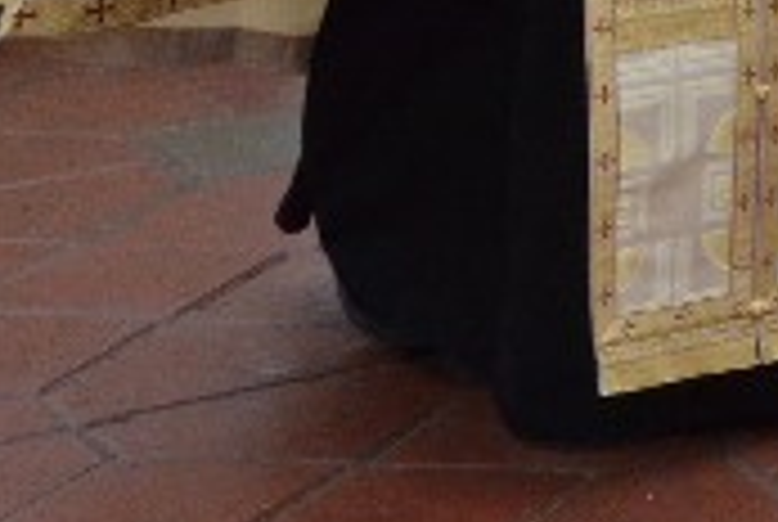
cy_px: -1264
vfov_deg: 5.1
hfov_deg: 7.1
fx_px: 5390
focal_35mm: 249
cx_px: 2608
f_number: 8
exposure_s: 1/200
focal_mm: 24
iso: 1000
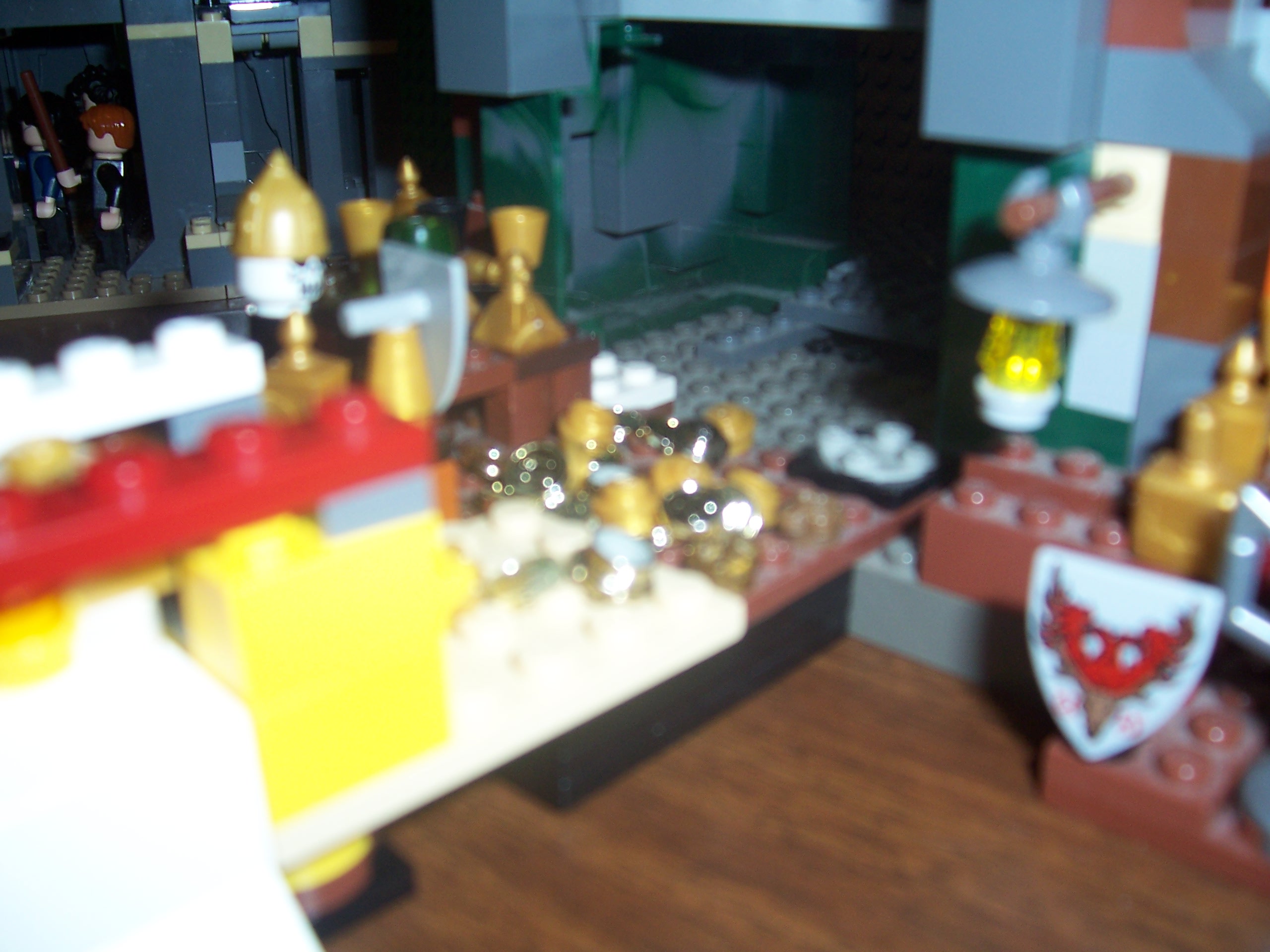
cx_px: 635
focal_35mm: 34
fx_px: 1247
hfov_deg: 54.0
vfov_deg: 41.8
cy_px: 476
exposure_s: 1/60
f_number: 2.7
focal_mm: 5.6
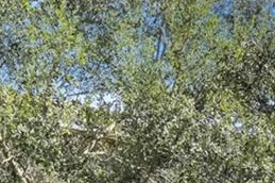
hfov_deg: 19.8
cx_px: 230
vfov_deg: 12.1
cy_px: 350
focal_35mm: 102
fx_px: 779
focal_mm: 16.5
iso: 250
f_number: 9
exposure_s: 1/15
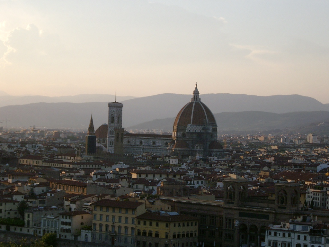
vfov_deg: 13.3
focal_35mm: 111
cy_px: 124
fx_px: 1055
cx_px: 164
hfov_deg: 17.7
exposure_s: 1/320
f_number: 4.8
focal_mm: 22.8
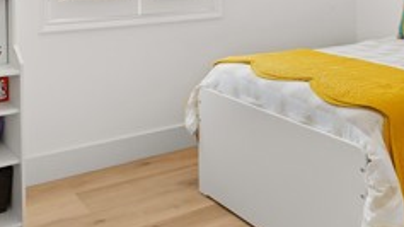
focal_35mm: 48
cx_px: 147
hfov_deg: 42.5
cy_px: -31
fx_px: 514
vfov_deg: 23.2
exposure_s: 1/30
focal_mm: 17
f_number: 9
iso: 640
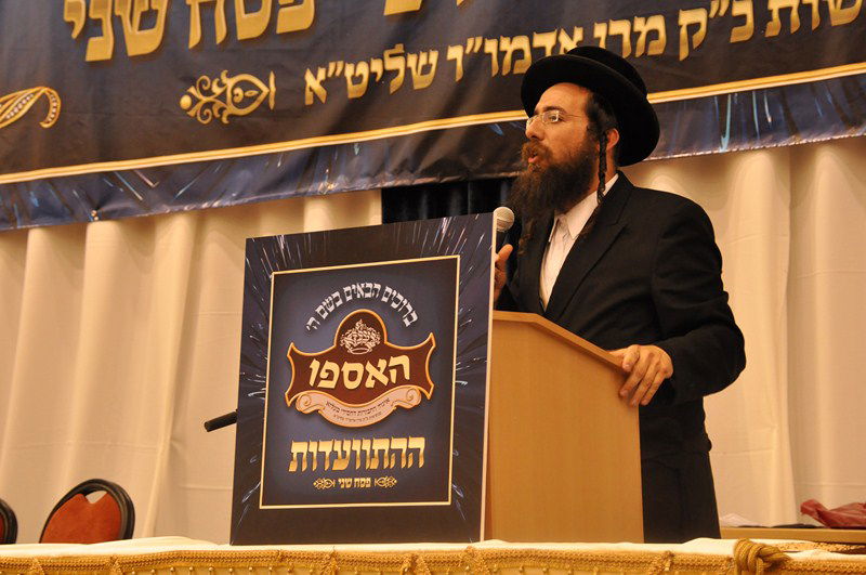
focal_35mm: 102
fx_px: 2450
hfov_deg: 20.0
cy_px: 288
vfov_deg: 13.4
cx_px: 433
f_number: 6.3
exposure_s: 1/60
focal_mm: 68
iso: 1250
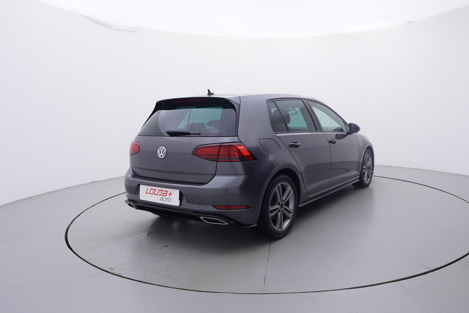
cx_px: 277
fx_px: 346
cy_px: 155
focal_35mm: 27
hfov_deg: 67.6
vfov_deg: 48.6
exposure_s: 1/80
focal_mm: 15
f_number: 5
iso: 200
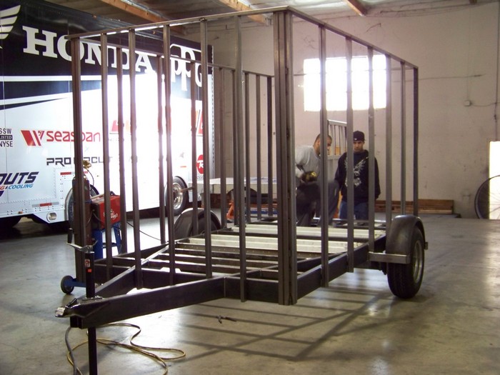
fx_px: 621
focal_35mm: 43
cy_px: 188
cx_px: 250
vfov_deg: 33.6
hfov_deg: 43.9
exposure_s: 1/30
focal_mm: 6.75
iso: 230
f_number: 2.8
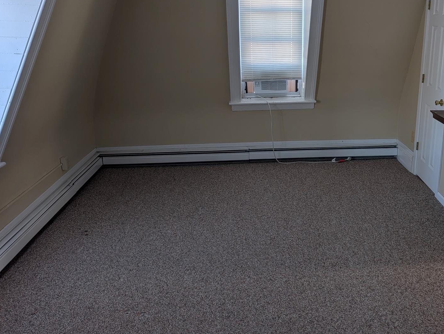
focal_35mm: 35
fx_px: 450
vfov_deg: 40.7
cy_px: 139
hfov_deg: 51.8
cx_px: 285
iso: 22
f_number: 1.68
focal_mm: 6.9
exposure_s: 1/179
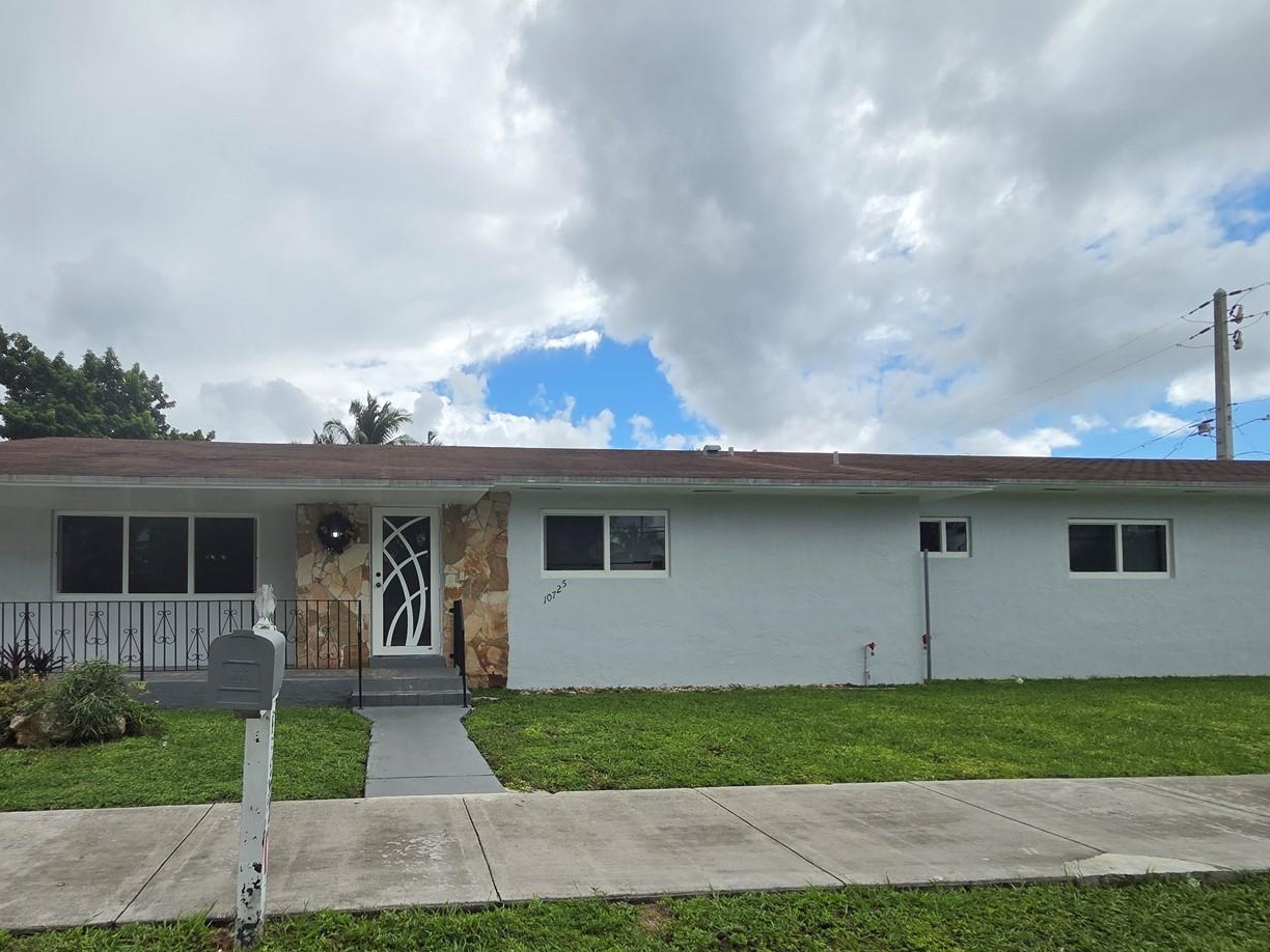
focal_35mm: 17
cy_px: 584
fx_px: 624
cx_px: 447
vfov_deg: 73.7
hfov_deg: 88.5
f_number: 2.2
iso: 50
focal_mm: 2.2
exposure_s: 1/2969
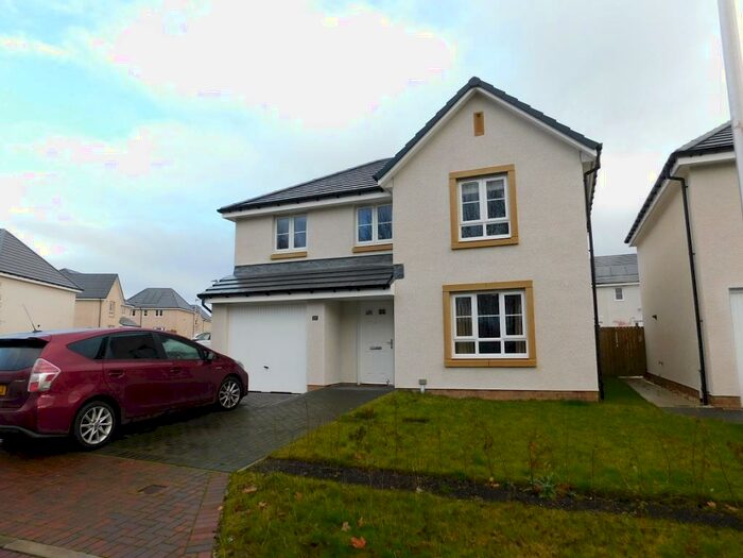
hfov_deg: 73.9
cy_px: 279
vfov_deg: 58.9
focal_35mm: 23
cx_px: 372
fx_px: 494
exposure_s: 1/400
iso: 125
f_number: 3
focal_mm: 4
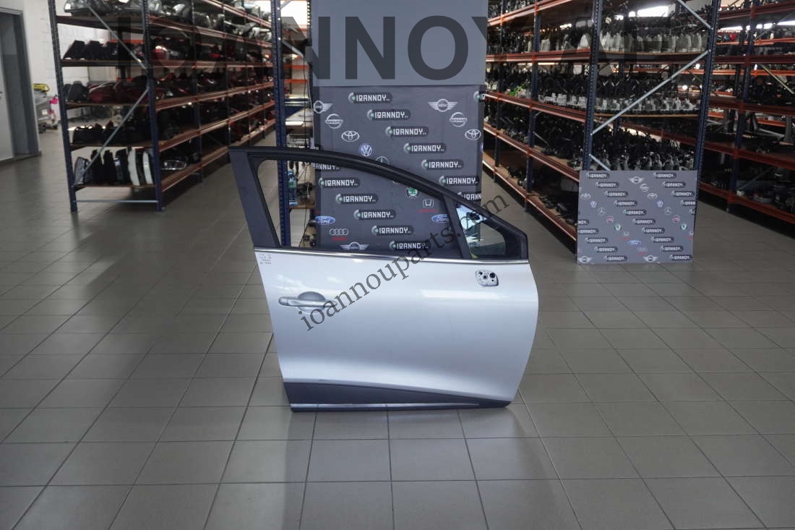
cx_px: 398
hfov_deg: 57.2
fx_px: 729
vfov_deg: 40.0
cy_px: 265
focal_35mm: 33
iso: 1250
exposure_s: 1/160
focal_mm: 22
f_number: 4
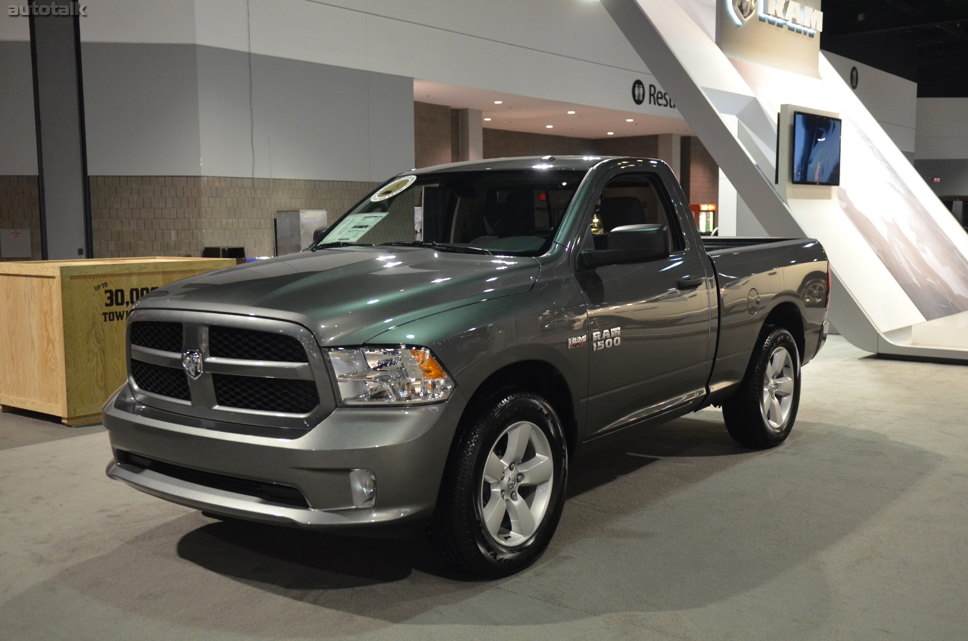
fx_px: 1047
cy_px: 320
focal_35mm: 39
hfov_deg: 49.6
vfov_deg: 34.1
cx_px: 484
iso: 1600
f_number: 2.8
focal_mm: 26
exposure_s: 1/30
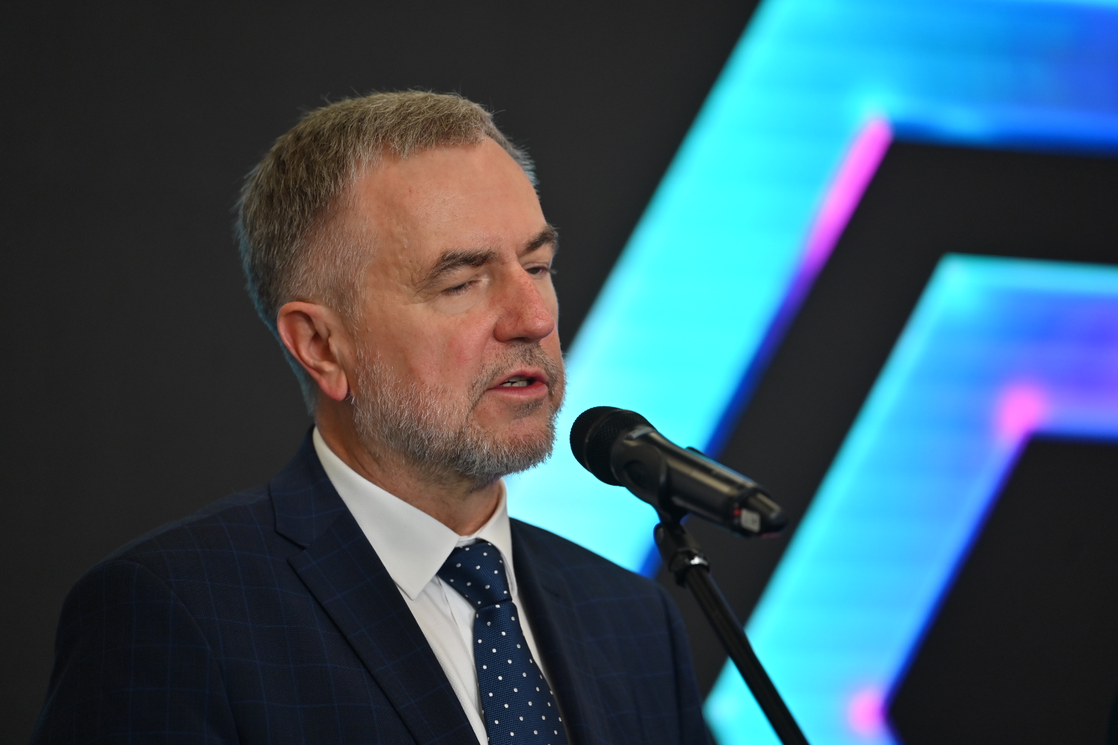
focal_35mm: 180
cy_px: 372
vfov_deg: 7.6
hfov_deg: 11.4
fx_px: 5590
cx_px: 559
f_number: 2.8
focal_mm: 180
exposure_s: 1/200
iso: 500
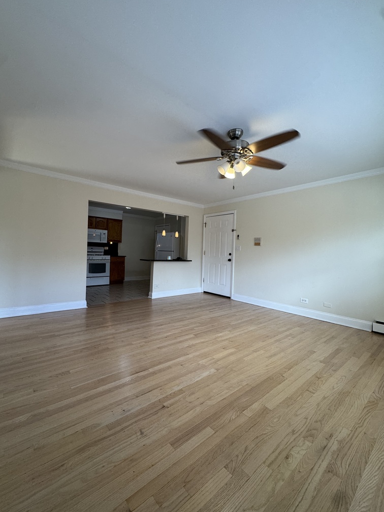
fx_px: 222
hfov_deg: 81.7
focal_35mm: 15
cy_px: 253
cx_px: 181
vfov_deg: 98.2
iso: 125
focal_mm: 2.22
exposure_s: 1/120
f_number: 2.2
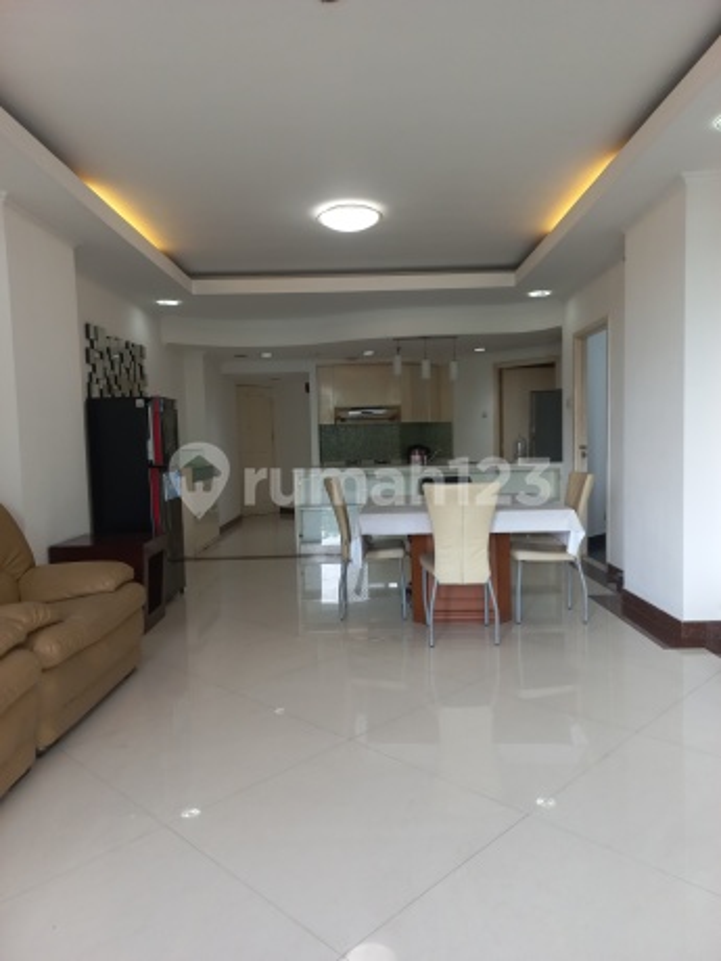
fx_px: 694
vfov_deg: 69.4
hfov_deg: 54.9
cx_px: 360
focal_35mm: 25
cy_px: 480
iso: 125
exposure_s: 1/50
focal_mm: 4.6
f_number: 1.8
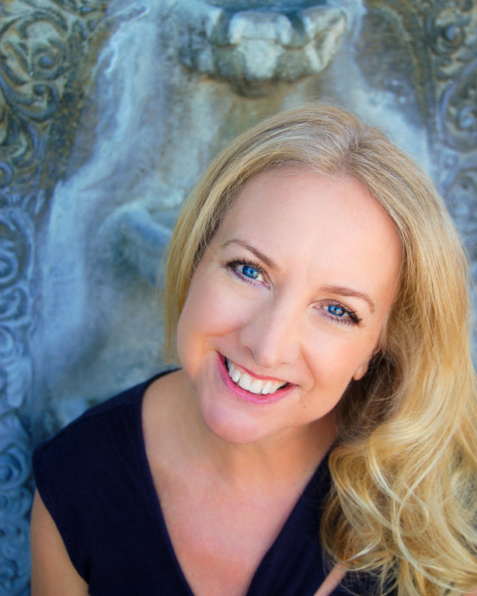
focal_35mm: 65
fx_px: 1147
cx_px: 238
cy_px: 234
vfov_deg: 29.1
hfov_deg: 23.5
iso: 200
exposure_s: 1/125
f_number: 5
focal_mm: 38
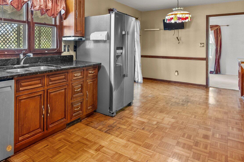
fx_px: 176
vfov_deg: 48.3
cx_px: 55
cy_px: 47
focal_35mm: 26
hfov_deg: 64.4
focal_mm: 14
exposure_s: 1/1.67
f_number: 7.1
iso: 800
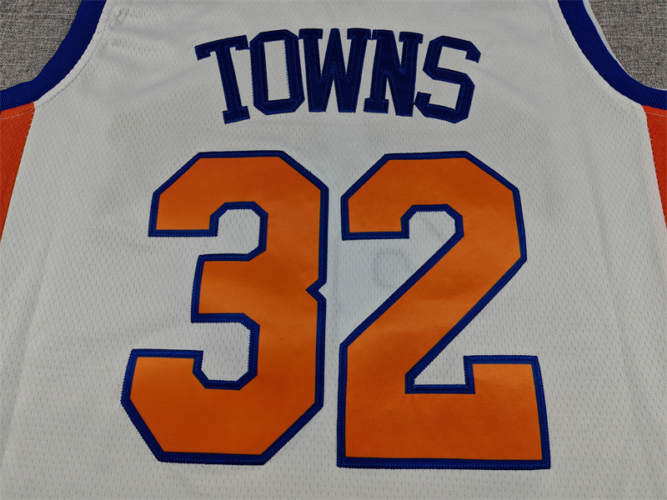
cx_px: 334
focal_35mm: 25
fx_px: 482
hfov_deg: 69.4
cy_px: 250
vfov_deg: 54.9
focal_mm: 5.3
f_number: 1.9
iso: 50
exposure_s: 1/160
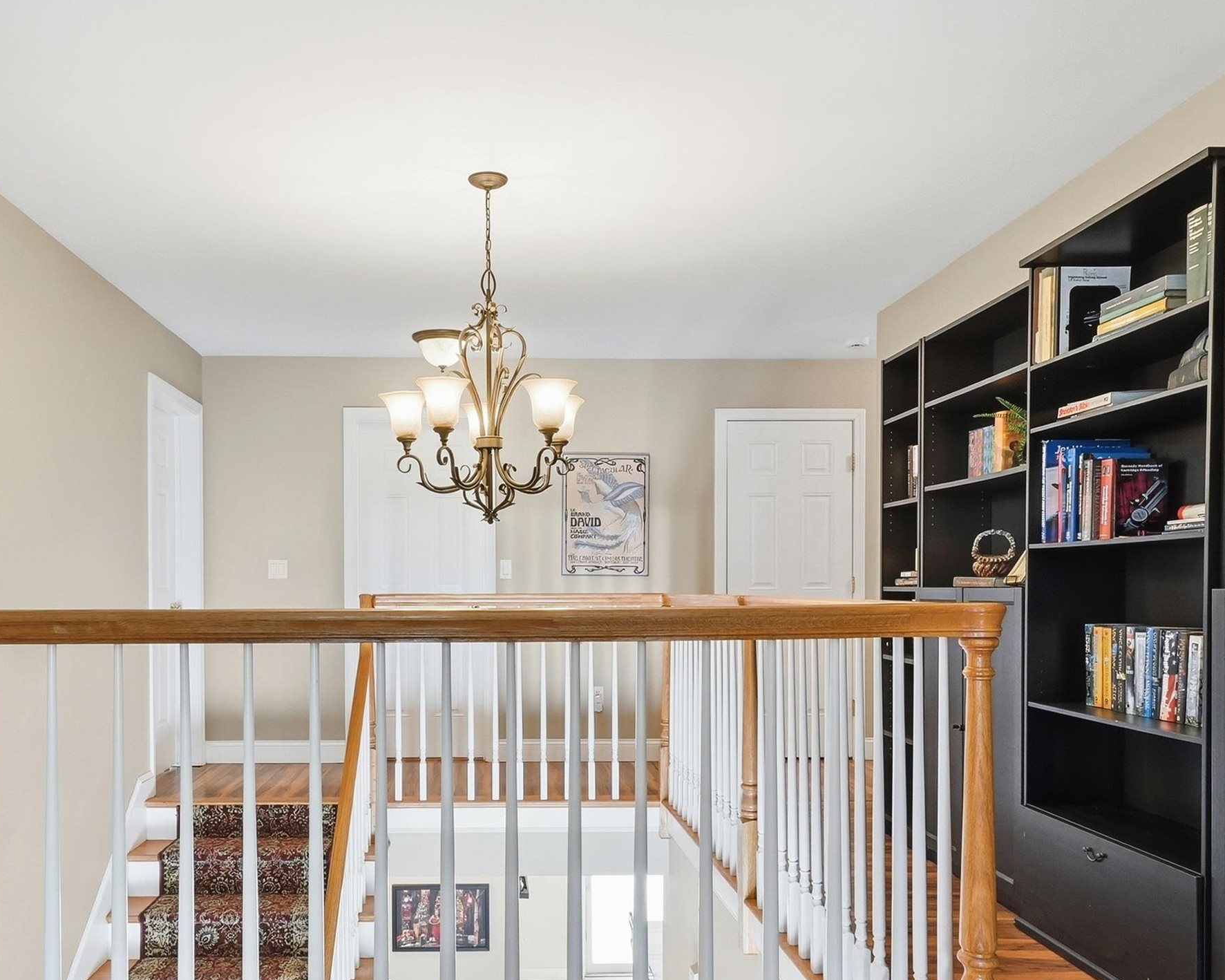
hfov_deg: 63.9
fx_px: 972
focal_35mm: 27
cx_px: 500
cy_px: 588
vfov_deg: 53.1
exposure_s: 1/160
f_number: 7.1
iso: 800
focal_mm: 11
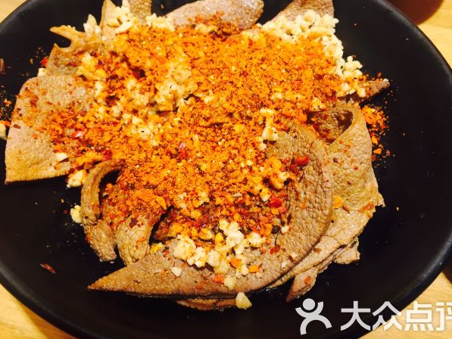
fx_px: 444
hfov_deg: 53.9
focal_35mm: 34
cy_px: 157
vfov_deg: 41.8
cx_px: 220
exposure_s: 1/33
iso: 32
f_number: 2.2
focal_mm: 4.15
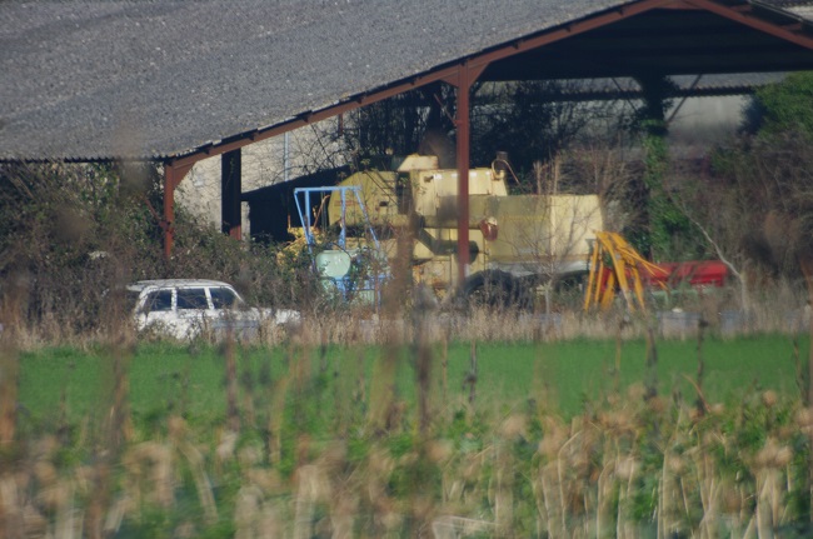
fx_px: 10145
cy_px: 270
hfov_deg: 4.6
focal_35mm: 450
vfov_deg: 3.0
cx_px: 406
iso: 200
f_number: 5.6
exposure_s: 1/180
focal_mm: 300
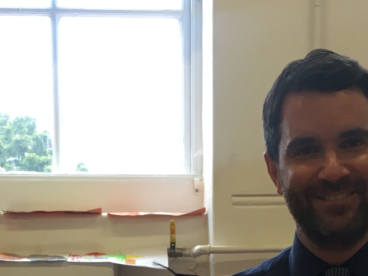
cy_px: 425
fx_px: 1116
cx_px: 211
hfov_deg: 18.7
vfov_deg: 13.2
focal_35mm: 105
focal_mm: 4.15
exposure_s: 1/33
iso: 25
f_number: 2.2
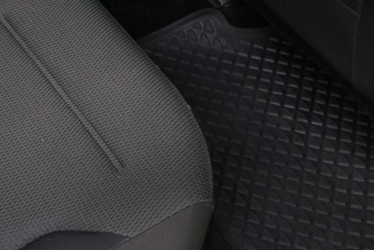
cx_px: 37
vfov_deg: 17.1
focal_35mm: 78
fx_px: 810
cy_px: 7
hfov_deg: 25.2
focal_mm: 31
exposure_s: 1/20
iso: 2000
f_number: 5
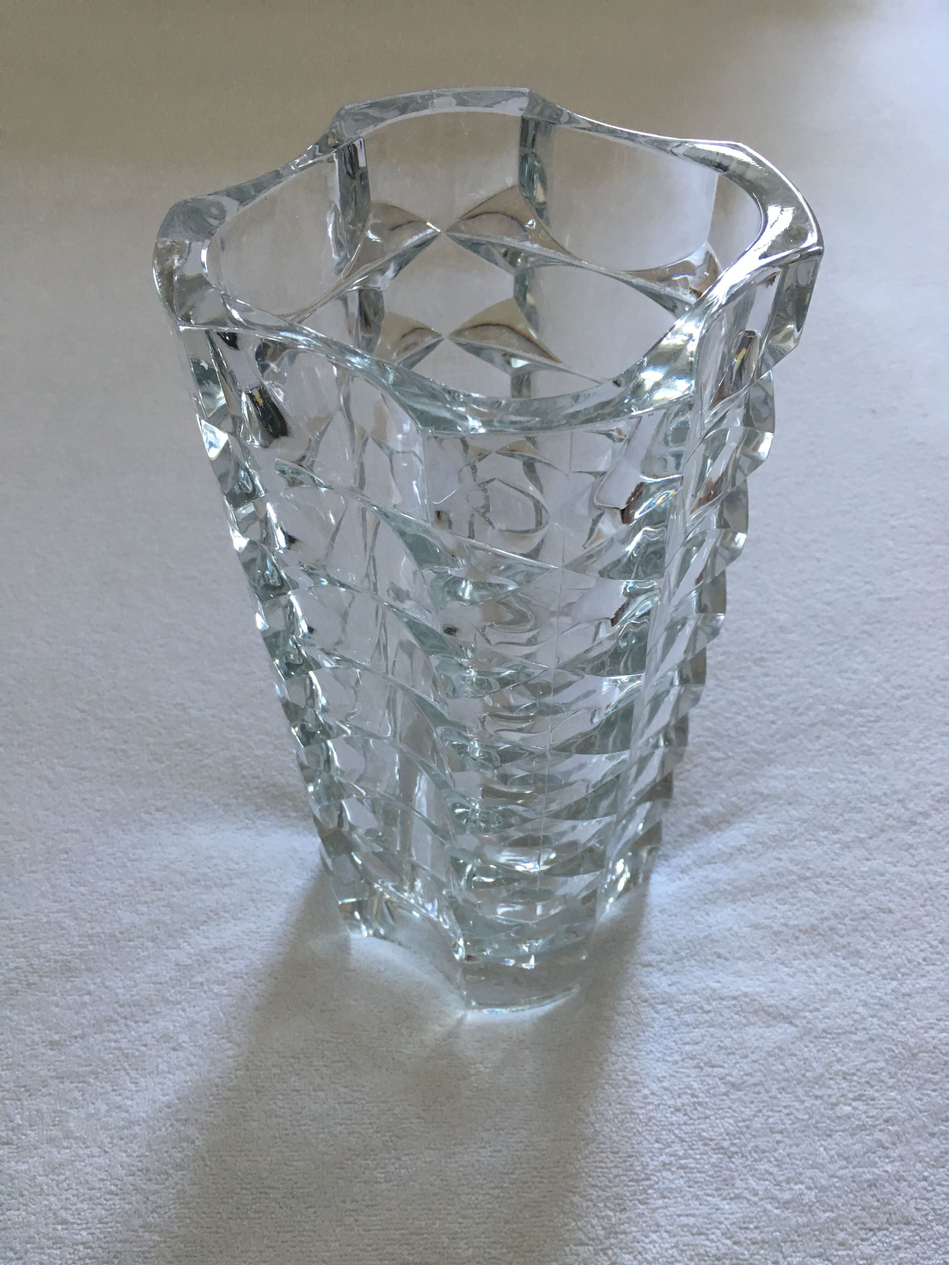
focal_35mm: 29
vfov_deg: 61.7
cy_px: 632
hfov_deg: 48.2
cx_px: 474
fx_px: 1060
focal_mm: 4.15
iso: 100
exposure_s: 1/33
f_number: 2.2
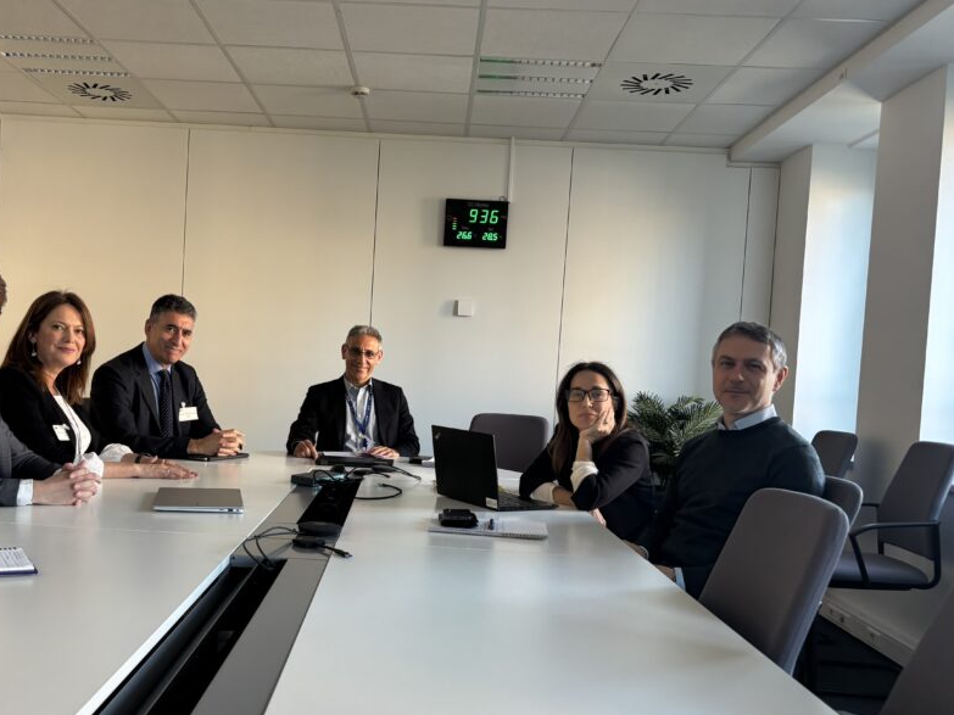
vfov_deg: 41.7
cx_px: 394
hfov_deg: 53.7
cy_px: 400
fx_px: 937
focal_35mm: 34
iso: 160
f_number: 1.6
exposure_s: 1/60
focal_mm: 5.96
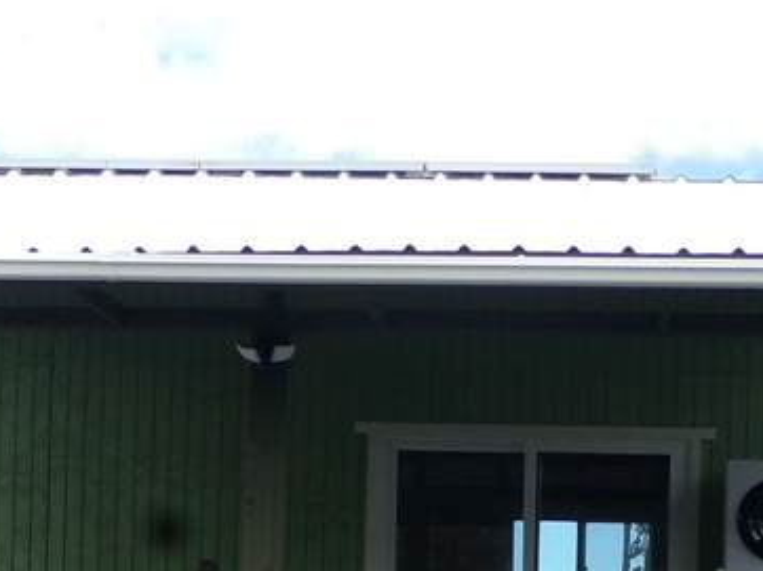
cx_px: 544
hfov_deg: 21.2
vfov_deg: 15.3
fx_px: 2027
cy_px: 725
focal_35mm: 92
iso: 100
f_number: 7.52
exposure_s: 1/150
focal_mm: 4.7
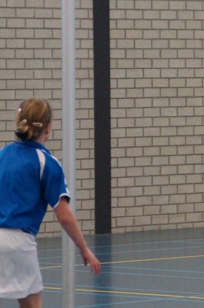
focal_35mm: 383
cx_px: 236
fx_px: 3266
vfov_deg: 5.4
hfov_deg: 3.6
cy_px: 56
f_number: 5.6
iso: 3200
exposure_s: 1/320
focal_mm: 110
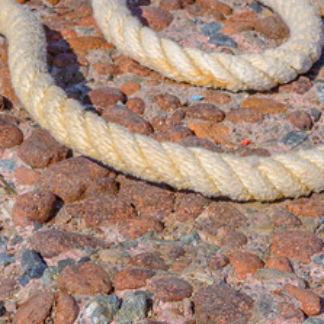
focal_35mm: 186
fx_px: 1970
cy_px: -609
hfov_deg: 9.4
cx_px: 86
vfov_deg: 8.2
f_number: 11
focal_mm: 28.2
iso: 320
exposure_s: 1/100
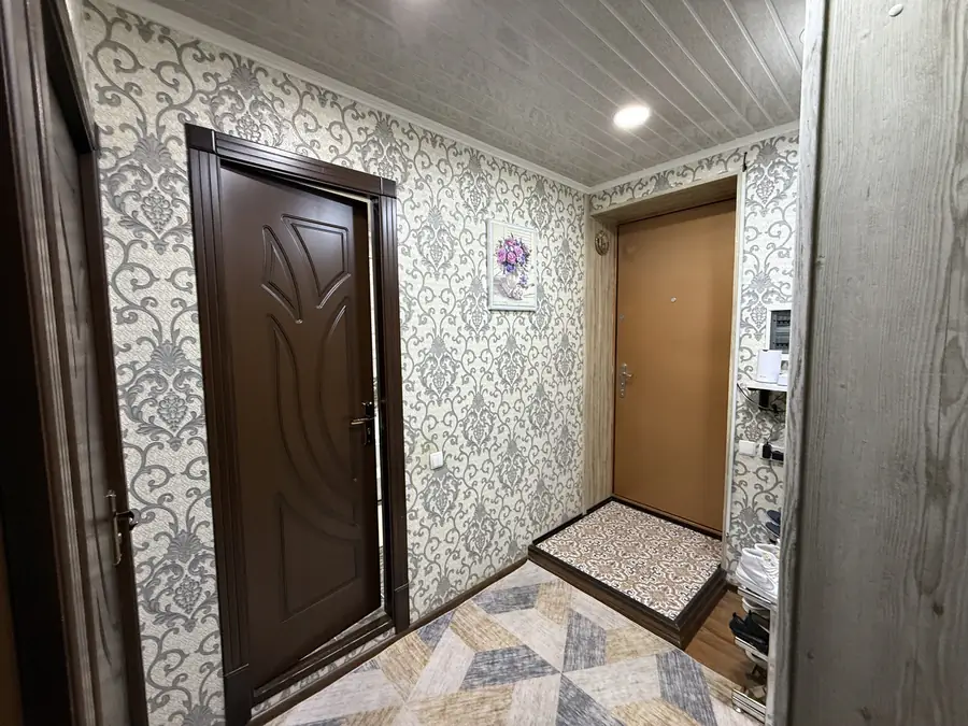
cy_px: 363
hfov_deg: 102.1
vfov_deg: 85.7
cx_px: 484
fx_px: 391
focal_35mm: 14
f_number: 2.2
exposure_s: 1/50
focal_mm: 2.22
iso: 320
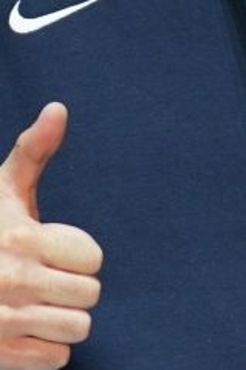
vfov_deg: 1.6
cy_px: 124
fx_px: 13128
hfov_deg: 1.1
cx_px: 235
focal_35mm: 1279
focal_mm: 170
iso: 400
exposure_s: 1/250
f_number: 2.8
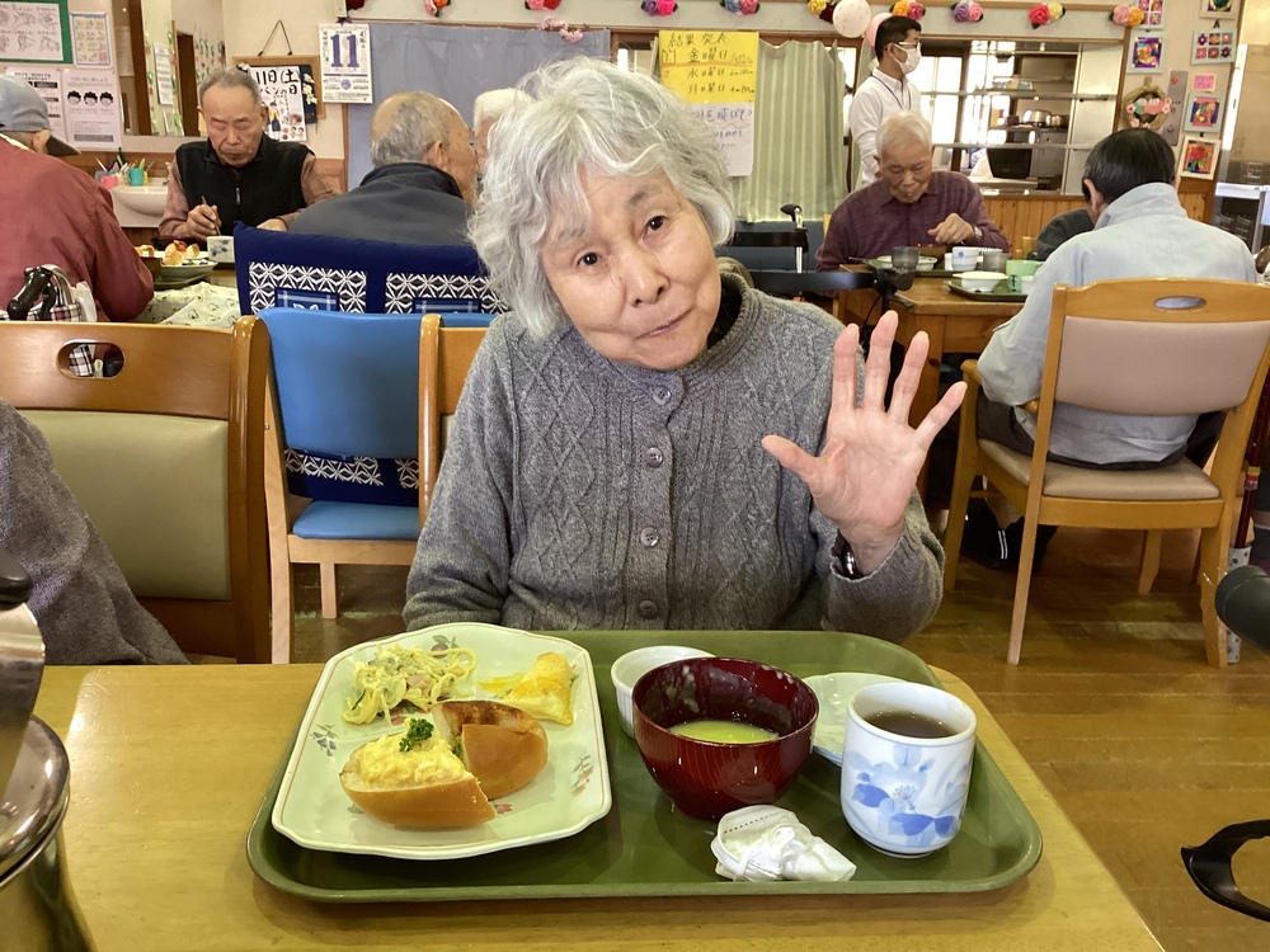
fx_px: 1137
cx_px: 635
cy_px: 476
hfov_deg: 58.4
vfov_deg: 45.4
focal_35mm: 31
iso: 160
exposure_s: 1/50
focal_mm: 3.3
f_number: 2.4
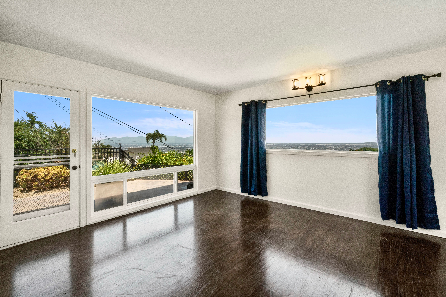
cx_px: 223
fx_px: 186
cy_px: 148
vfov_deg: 77.3
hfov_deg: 100.4
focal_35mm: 15
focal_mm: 10
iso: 250
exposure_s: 1/50
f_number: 16
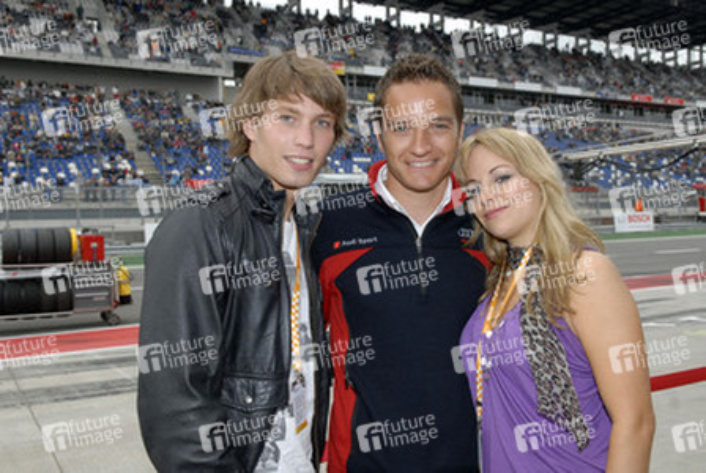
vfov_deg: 38.5
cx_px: 353
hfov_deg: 55.0
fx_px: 677
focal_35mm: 34
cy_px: 236
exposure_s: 1/200
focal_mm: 23
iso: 500
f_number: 7.1
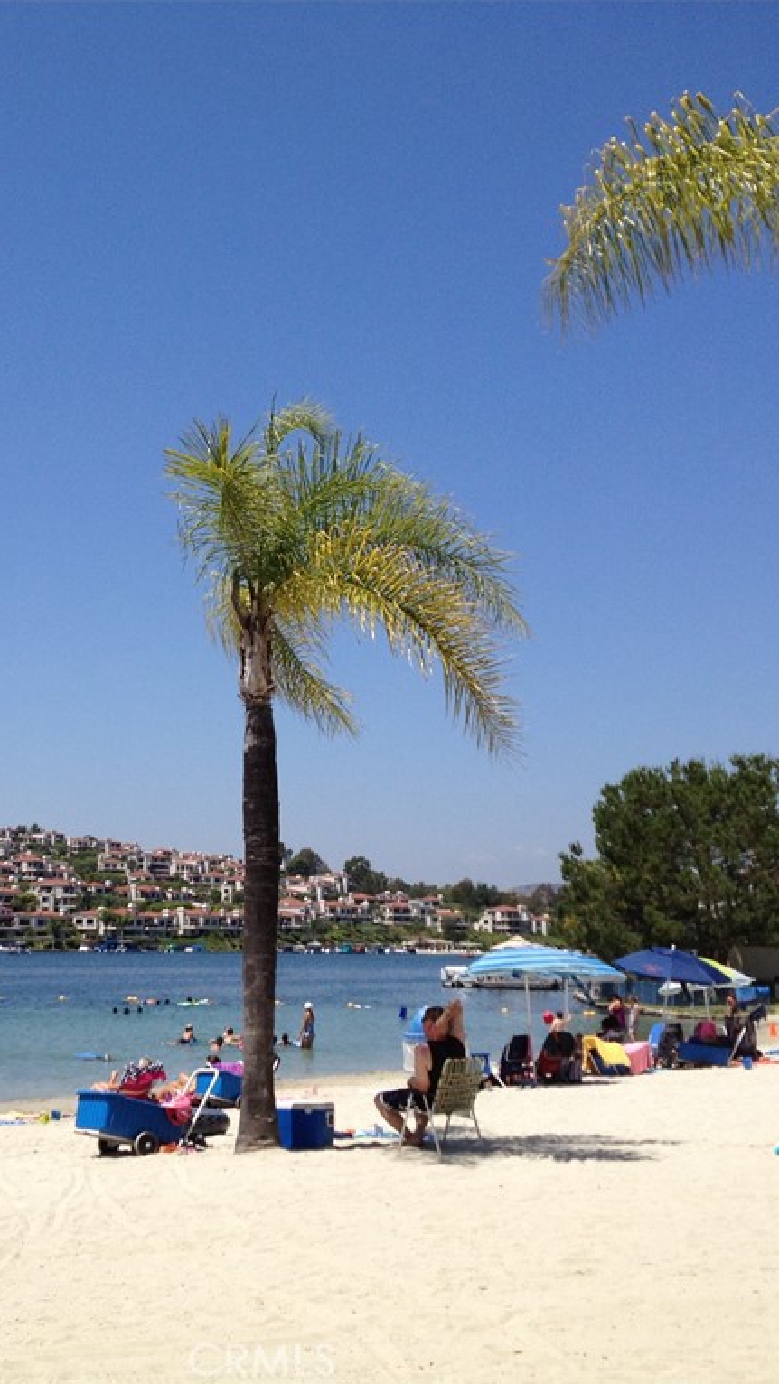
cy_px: 692
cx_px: 221
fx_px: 1872
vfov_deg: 40.6
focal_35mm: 51
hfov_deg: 23.3
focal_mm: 4.28
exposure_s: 1/2513
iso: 64
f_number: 2.4
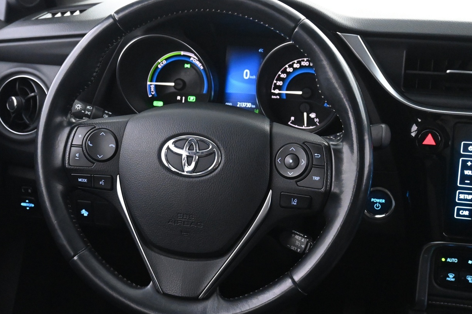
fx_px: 712
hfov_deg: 36.6
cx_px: 201
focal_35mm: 54
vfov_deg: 24.9
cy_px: 157
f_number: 4.5
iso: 5600
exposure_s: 1/40
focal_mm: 27.5
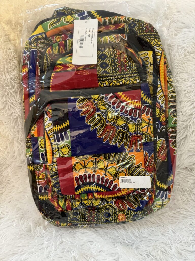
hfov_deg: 56.8
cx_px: 98
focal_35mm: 24
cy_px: 130
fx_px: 180
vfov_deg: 71.6
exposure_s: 1/60
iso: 640
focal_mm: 6.86
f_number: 1.78
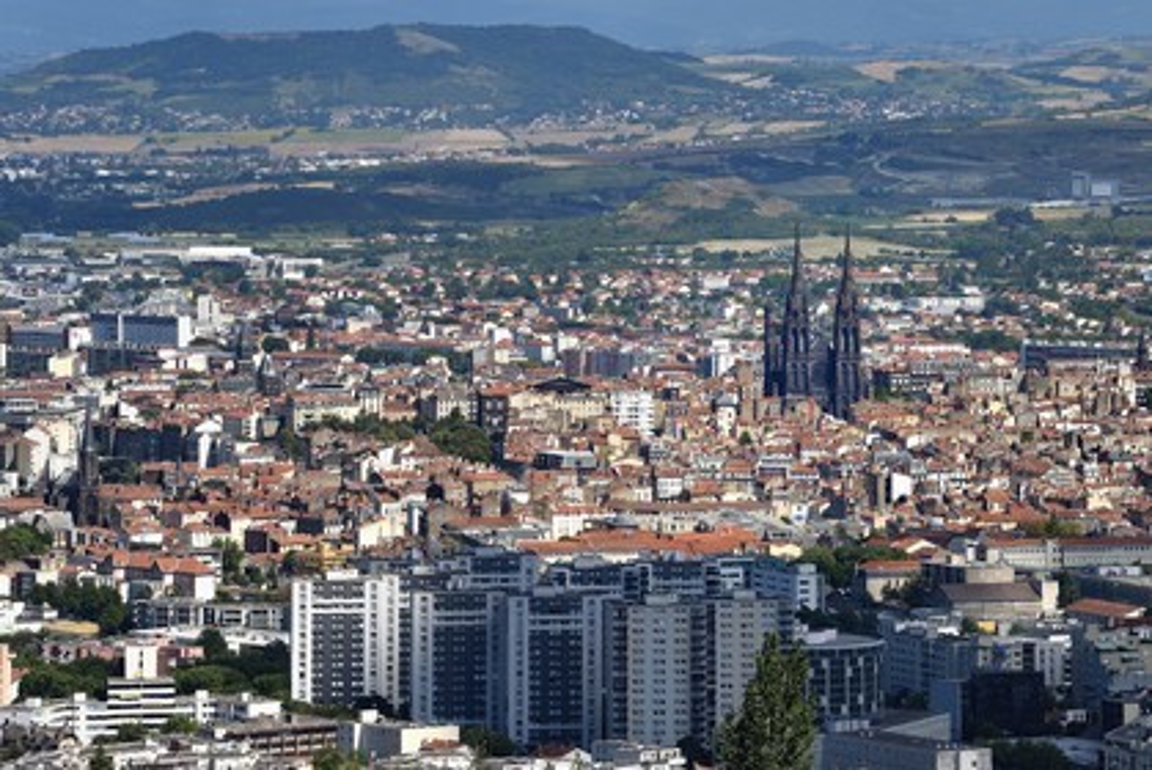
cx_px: 576
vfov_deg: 7.6
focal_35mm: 180
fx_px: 5764
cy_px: 385
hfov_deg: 11.4
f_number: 9
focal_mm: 180
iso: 200
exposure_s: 1/500
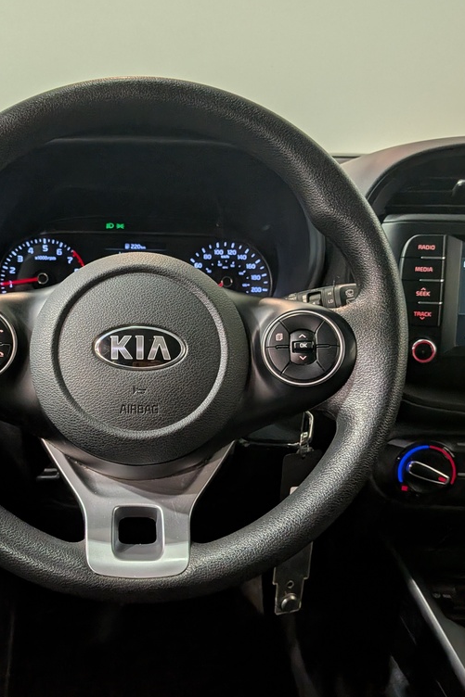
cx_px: 133
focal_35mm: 34
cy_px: 348
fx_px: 659
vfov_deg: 55.8
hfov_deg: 38.1
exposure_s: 1/63.4
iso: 29
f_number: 1.7
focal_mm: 4.53
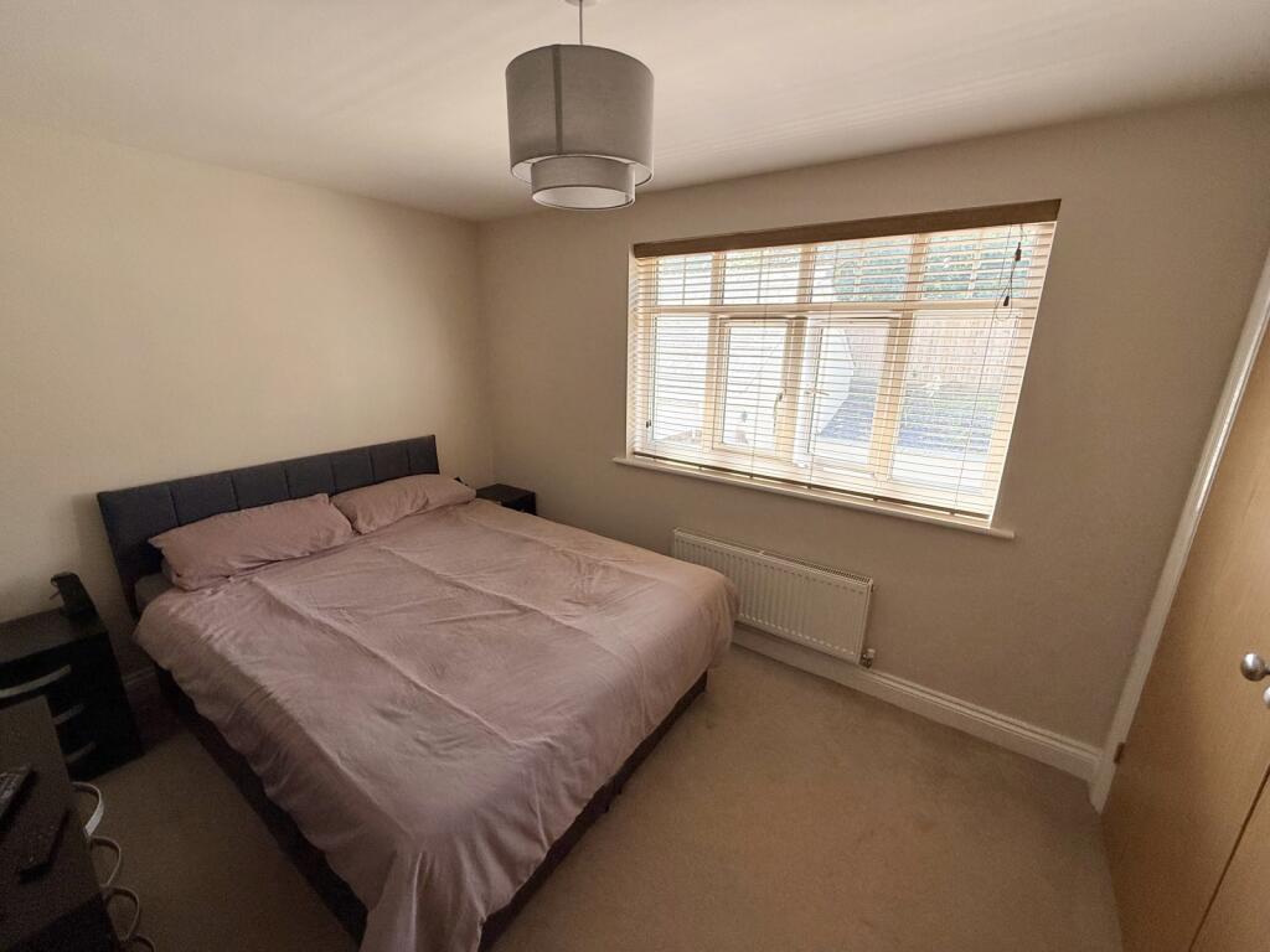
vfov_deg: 85.7
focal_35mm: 14
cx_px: 635
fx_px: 514
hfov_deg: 102.1
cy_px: 476
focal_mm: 2.22
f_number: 2.2
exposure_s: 1/158
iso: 64
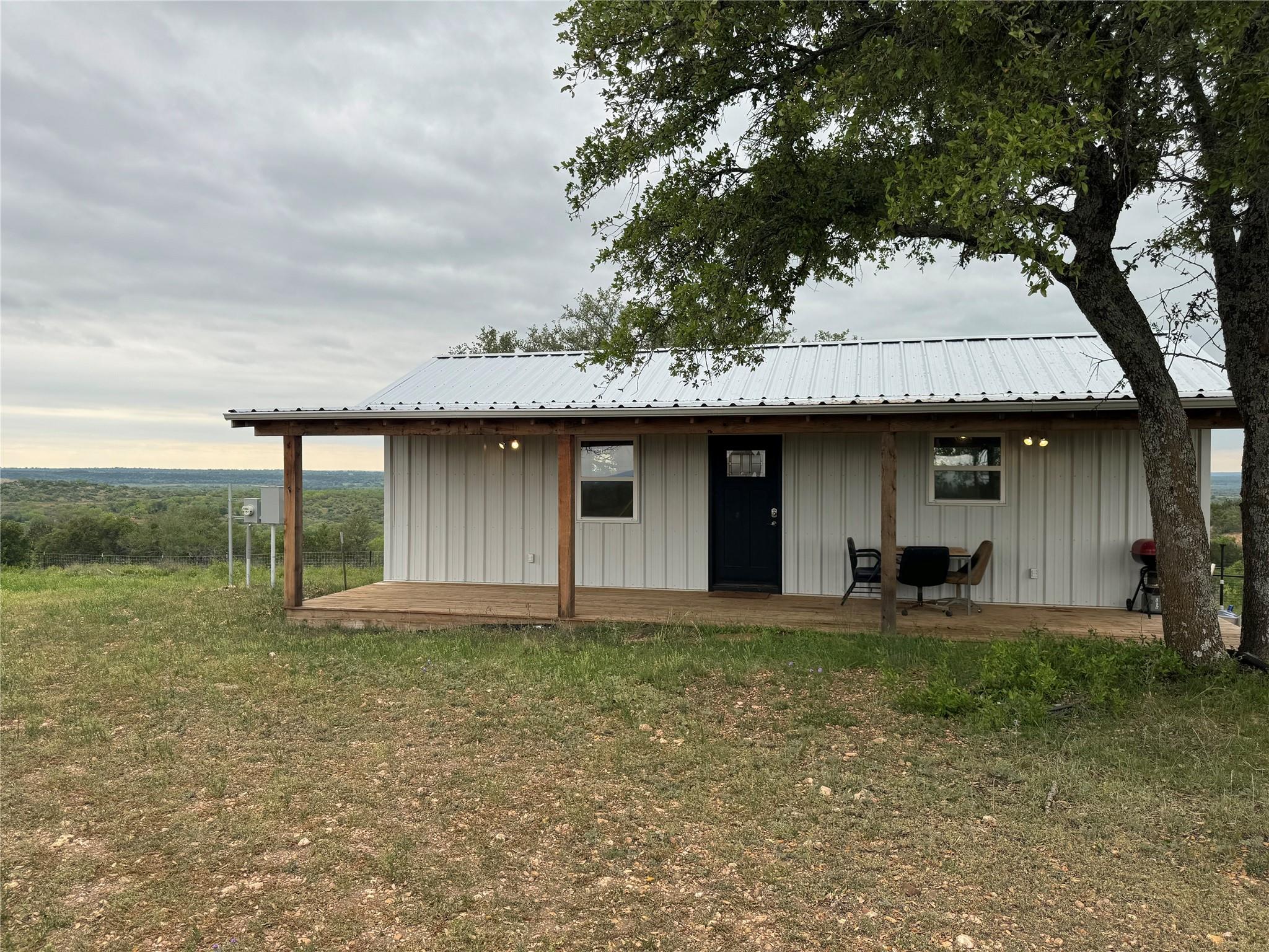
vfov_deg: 56.8
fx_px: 880
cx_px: 634
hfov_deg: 71.6
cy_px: 476
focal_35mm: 24
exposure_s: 1/980
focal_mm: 6.86
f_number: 1.78
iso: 80
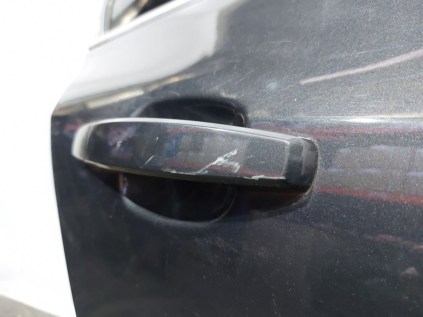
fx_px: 293
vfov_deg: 56.8
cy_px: 158
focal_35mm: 24
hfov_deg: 71.6
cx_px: 212
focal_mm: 5.23
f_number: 1.8
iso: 250
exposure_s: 1/25
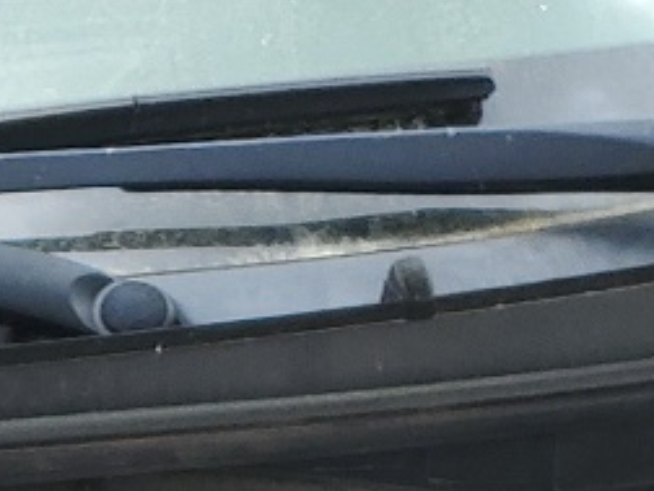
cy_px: 1351
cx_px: -158
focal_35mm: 165
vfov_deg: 8.0
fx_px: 3117
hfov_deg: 11.7
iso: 50
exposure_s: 1/217
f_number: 1.5
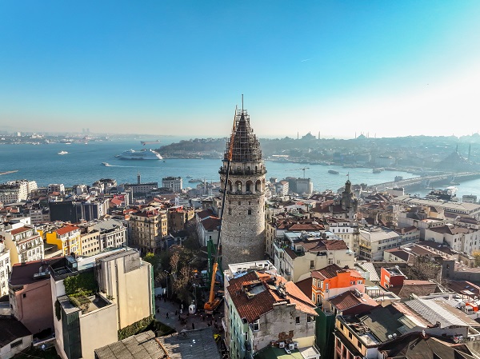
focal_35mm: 24
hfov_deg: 71.6
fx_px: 333
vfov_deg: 56.7
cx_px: 240
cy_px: 180
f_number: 5
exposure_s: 1/1250
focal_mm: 12.29
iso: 200
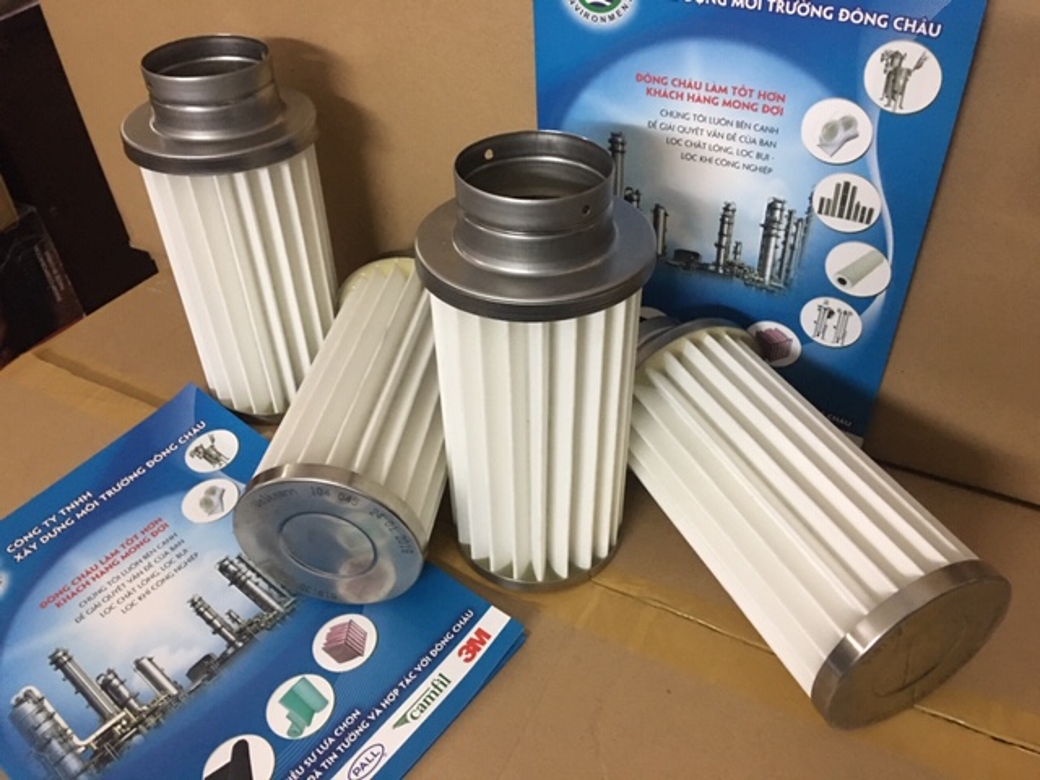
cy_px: 390
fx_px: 871
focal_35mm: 29
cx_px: 520
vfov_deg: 48.2
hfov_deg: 61.7
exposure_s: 1/8
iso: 125
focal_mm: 4.15
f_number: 2.2
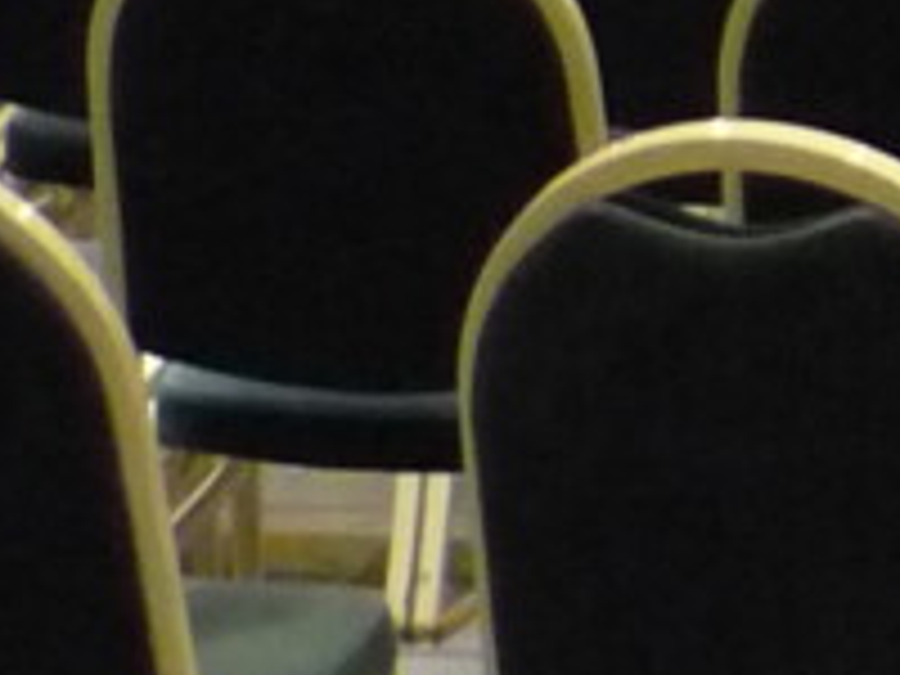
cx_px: 2128
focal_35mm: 244
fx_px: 6344
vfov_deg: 6.0
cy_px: -468
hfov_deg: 7.6
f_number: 2.8
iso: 400
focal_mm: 5.5
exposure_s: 1/25
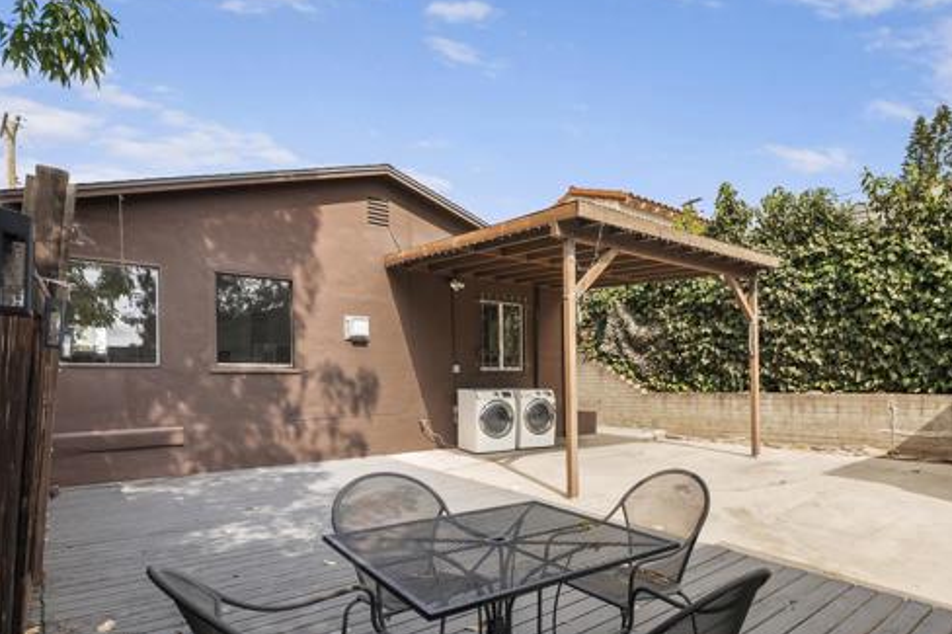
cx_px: 620
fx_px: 555
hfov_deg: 79.0
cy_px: 394
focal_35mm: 21
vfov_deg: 58.7
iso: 500
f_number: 8
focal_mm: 16
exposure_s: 1/320
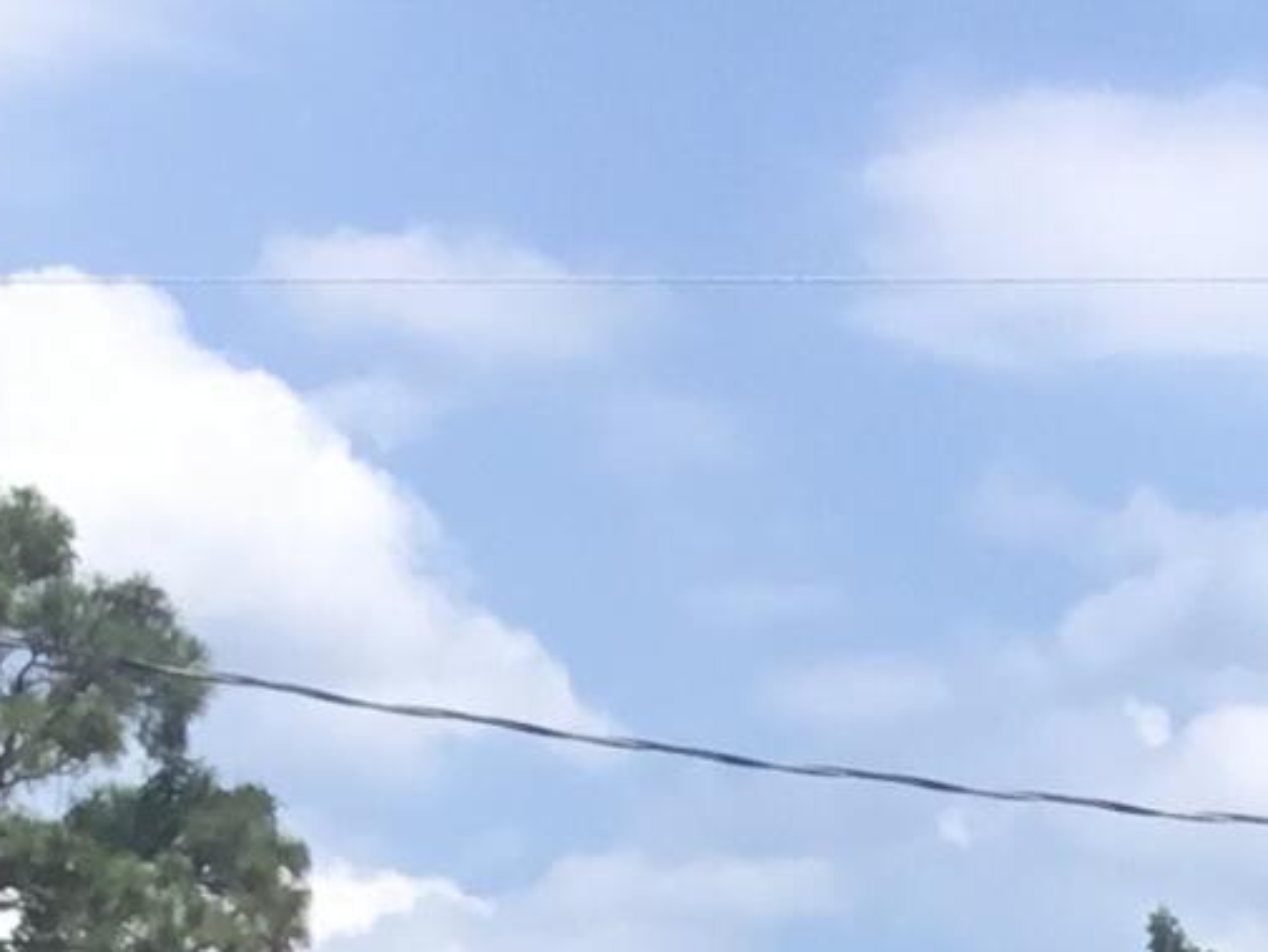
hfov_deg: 10.2
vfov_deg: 7.2
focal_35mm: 184
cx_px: 2169
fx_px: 6742
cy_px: 2778
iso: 25
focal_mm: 3.3
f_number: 2.4
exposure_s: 1/1181
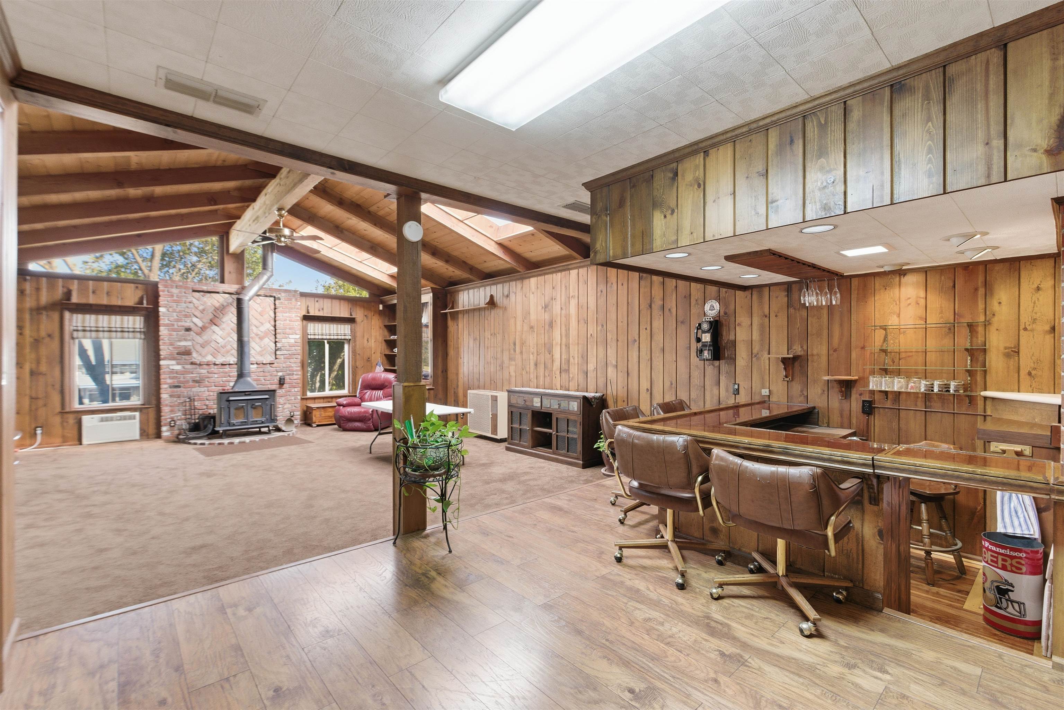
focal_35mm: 16
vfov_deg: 73.7
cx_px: 532
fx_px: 473
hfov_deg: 96.7
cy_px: 355
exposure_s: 1/160
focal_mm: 16
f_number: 9
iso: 800
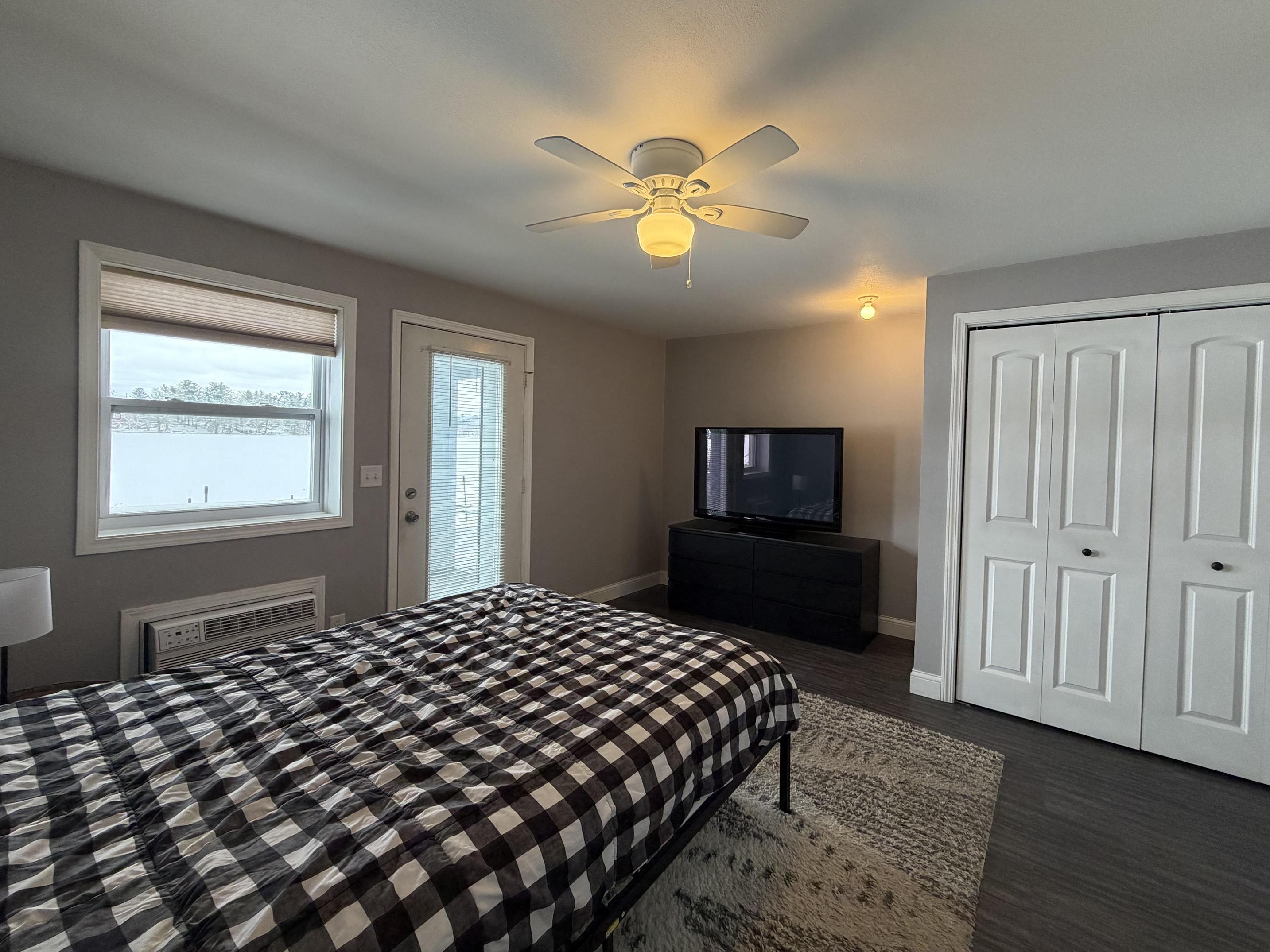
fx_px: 550
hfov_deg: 98.1
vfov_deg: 81.6
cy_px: 446
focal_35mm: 15
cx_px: 660
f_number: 2.2
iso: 200
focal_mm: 2.22
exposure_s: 1/60
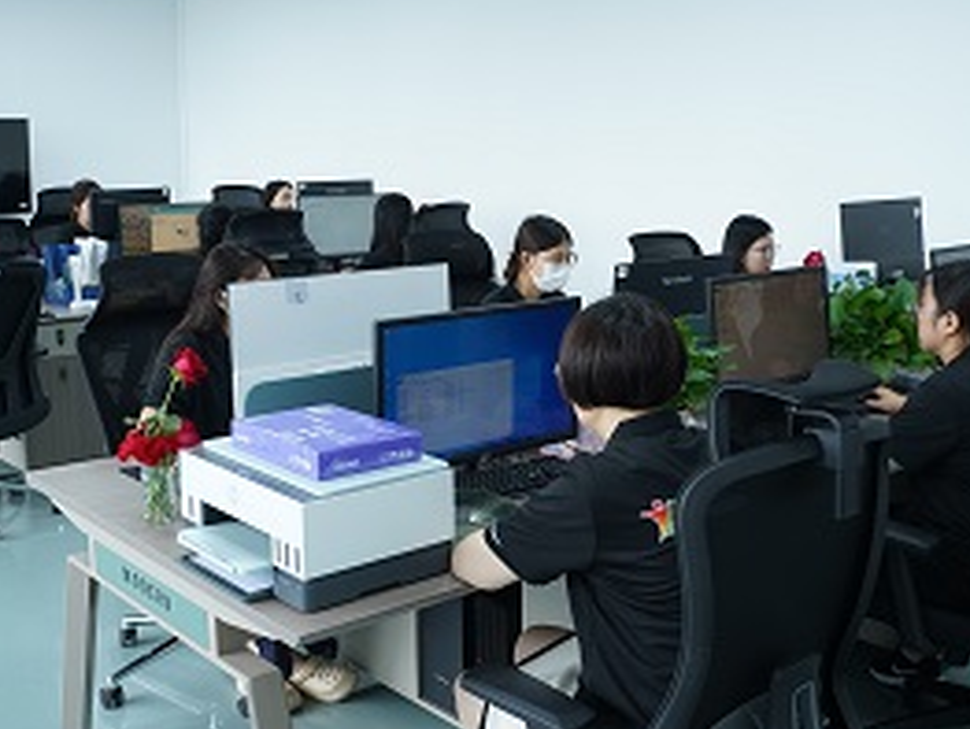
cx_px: 489
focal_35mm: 41
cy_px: 292
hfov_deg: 45.7
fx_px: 1150
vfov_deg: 35.1
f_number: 4
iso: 400
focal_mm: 28
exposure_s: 1/125
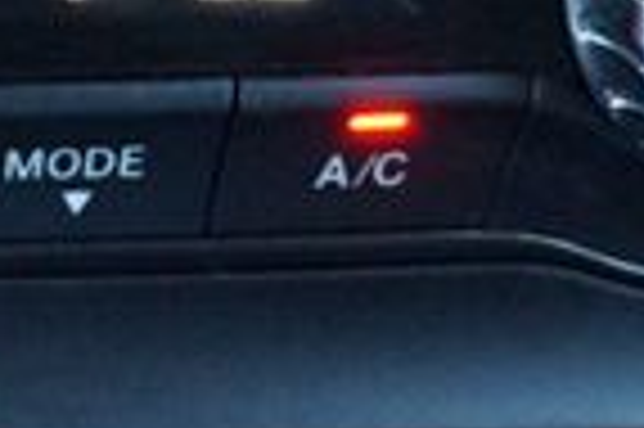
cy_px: -59
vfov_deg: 6.5
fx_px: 3721
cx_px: -131
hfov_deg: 9.7
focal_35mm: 208
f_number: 5
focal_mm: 31
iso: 3200
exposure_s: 1/60
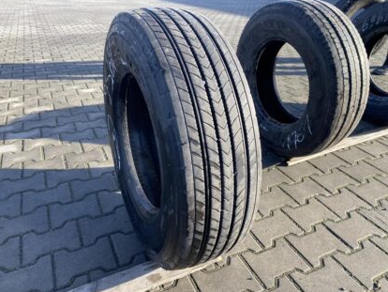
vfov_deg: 51.4
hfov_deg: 65.3
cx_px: 200
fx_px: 303
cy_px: 145
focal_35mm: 27
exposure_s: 1/421
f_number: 1.8
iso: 32
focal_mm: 4.25
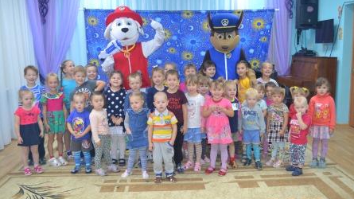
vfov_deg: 31.2
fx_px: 357
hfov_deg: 52.8
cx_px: 177
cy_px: 103
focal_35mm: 38
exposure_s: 1/60
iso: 900
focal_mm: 24
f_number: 4
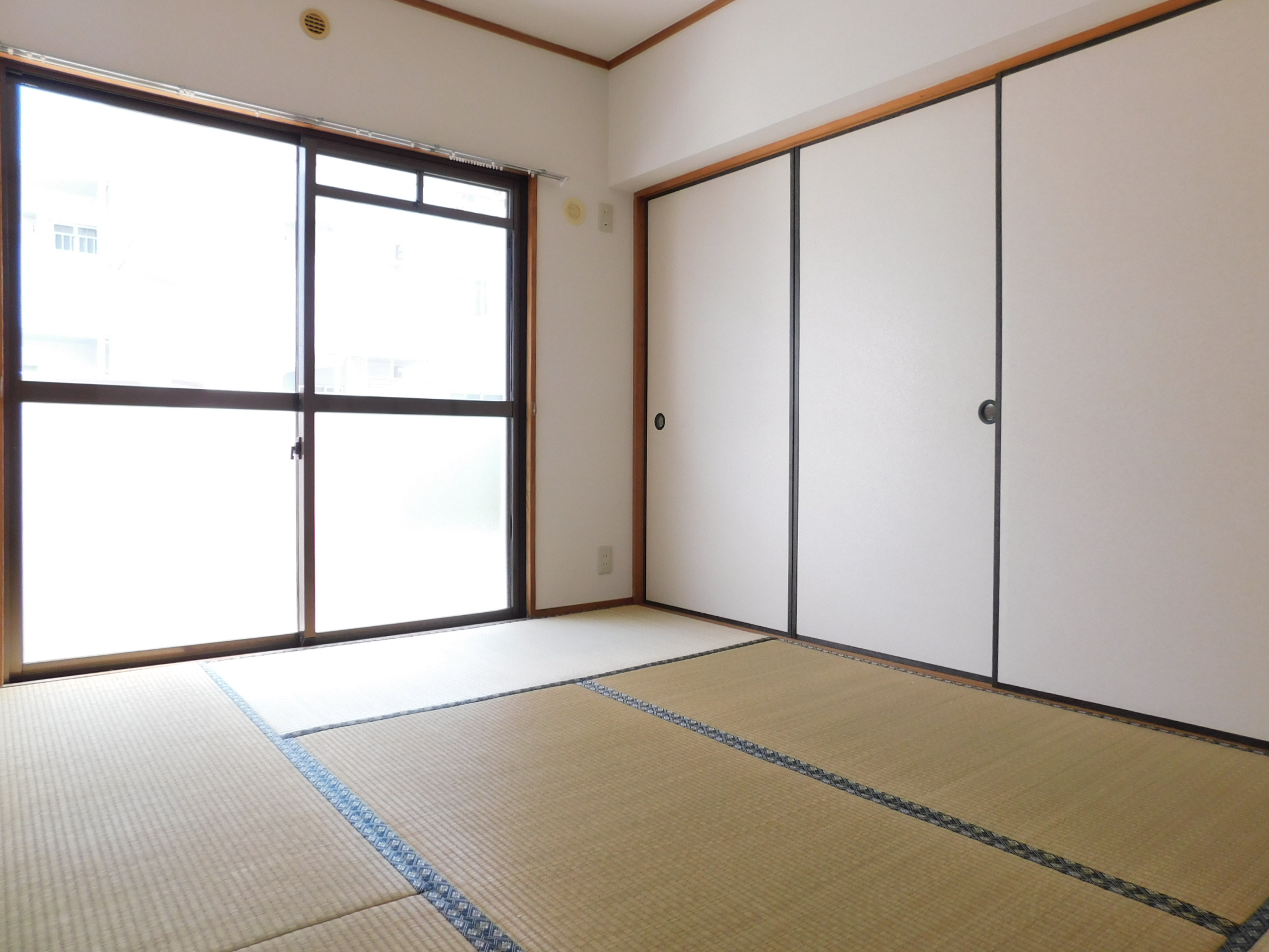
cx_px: 662
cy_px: 466
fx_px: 880
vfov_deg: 56.8
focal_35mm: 24
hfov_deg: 71.6
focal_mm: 4
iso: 125
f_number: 3
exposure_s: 1/50
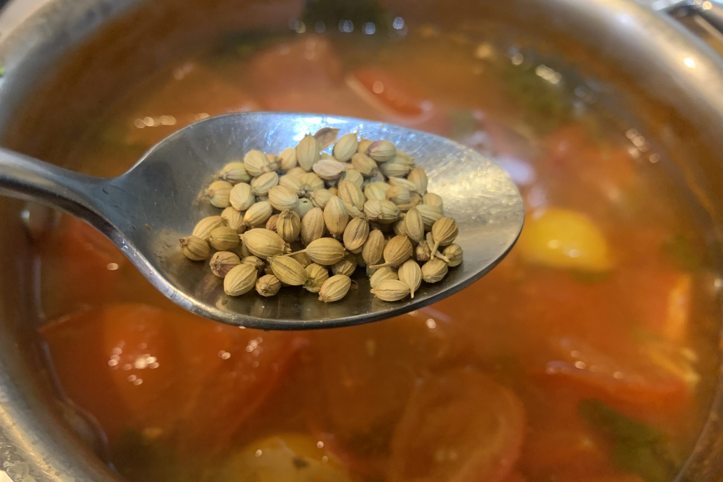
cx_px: 364
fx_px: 562
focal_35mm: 28
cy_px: 276
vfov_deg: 46.3
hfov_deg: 65.5
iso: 320
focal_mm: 4.25
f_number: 1.8
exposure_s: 1/33
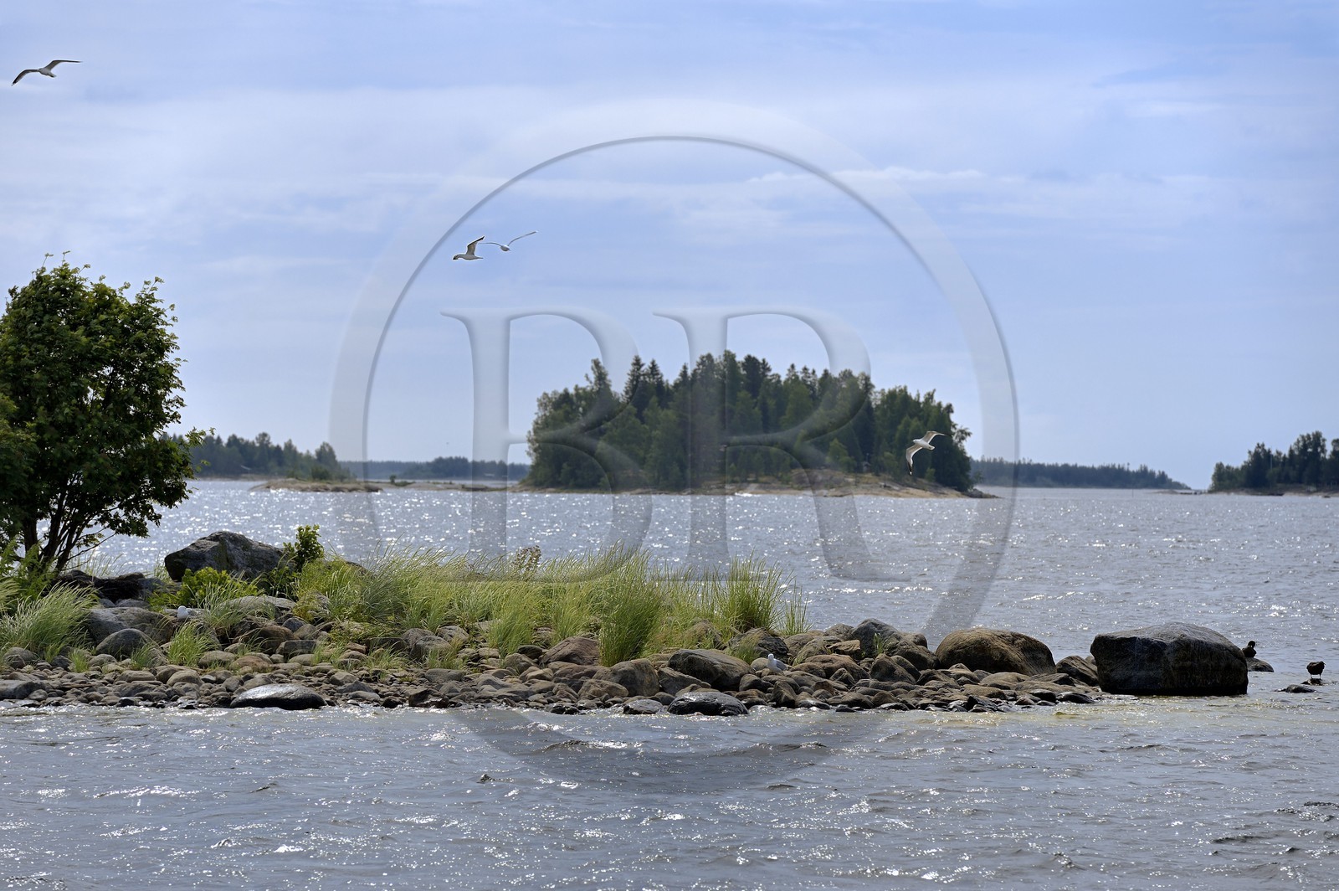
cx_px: 670
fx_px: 7433
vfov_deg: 6.9
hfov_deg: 10.3
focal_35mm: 200
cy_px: 446
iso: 100
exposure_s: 1/320
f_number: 8
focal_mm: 200
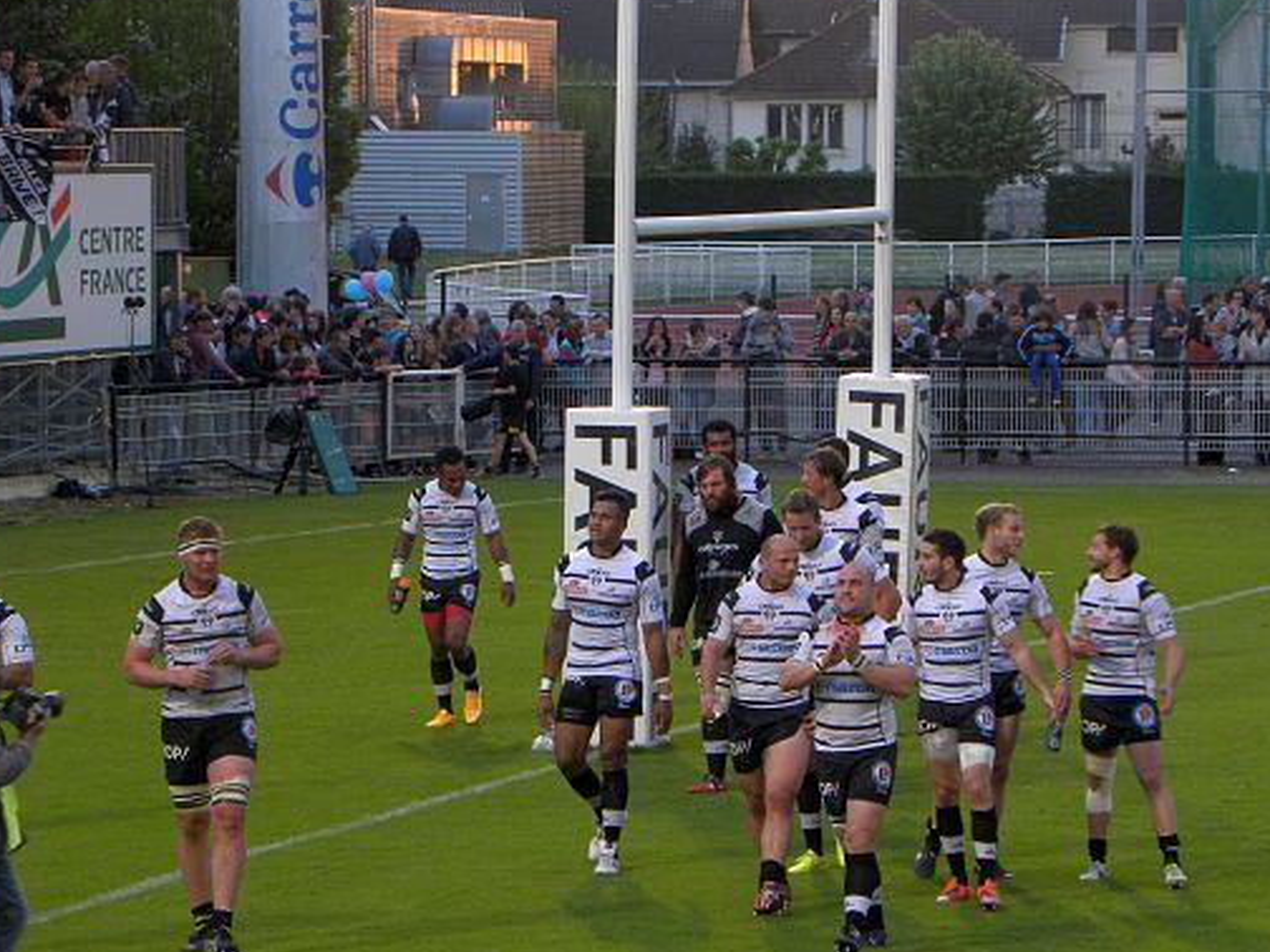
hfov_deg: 9.0
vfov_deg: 6.8
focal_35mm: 219
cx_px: 562
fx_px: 8035
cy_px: 489
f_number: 4.5
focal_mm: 32.7
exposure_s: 1/65.7
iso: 191
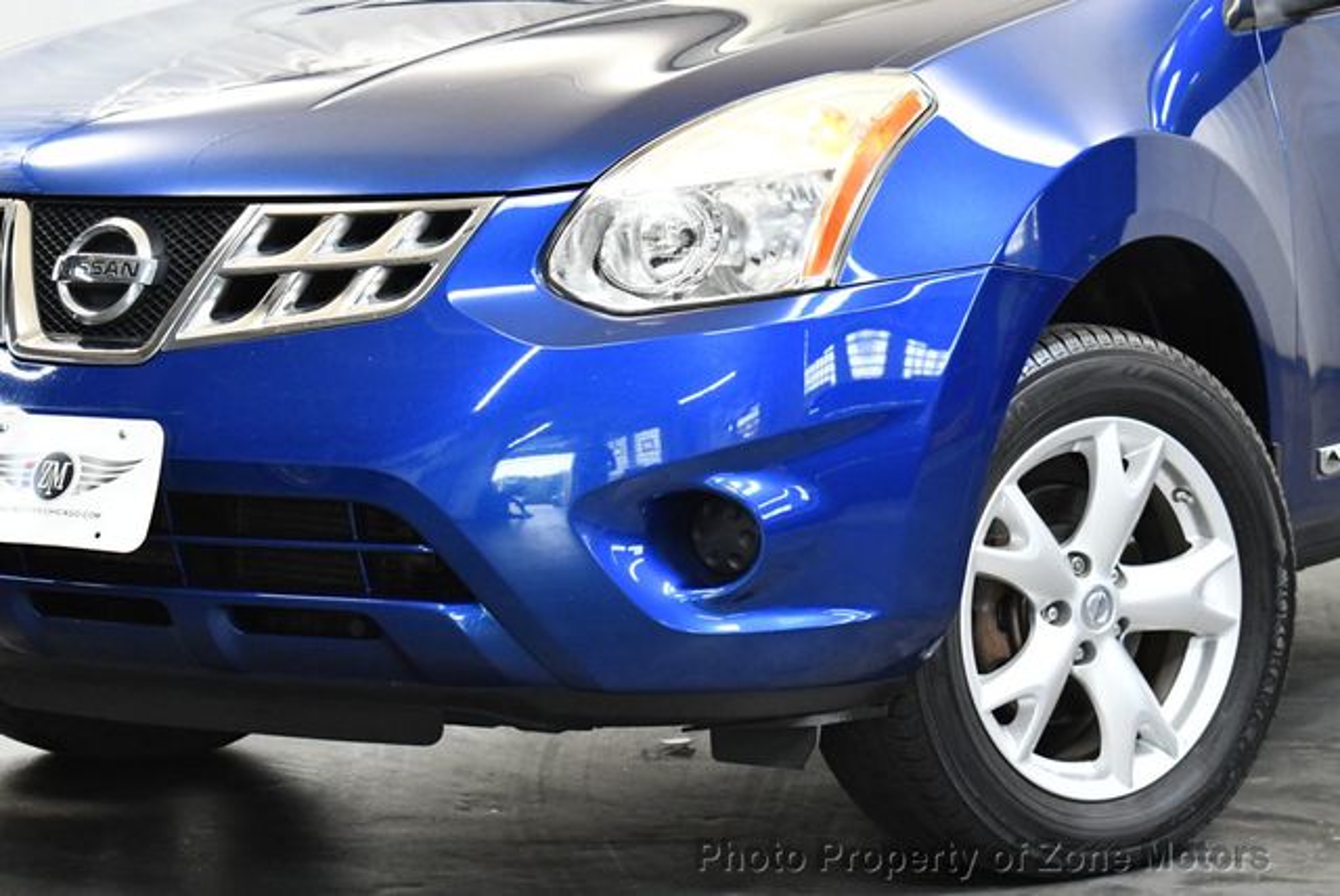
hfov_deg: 18.6
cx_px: 670
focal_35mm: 110
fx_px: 4098
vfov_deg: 12.5
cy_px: 448
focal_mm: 55
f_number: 5.6
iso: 3200
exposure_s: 1/100
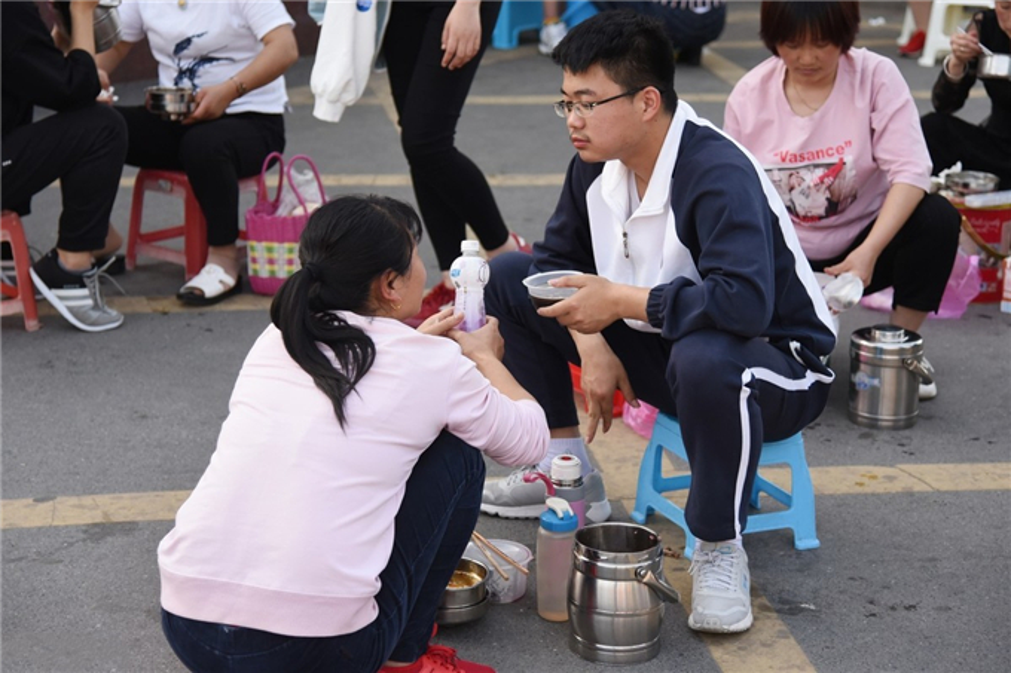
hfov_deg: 28.8
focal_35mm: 70
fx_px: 1965
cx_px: 506
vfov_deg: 19.4
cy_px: 336
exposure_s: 1/1000
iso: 800
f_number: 4
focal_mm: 70
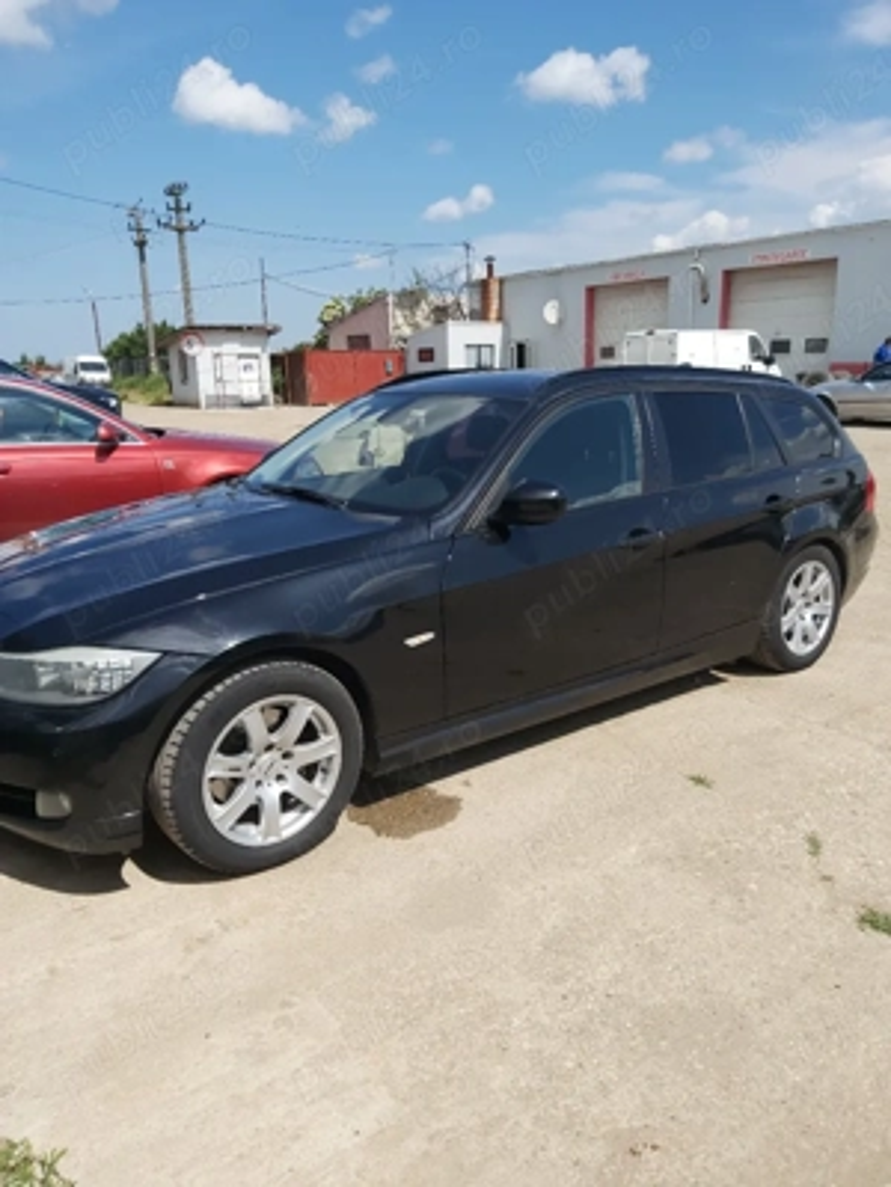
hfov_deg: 53.1
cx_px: 446
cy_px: 594
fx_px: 892
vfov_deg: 67.3
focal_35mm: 26
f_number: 1.7
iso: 64
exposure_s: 1/3333
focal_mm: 3.92
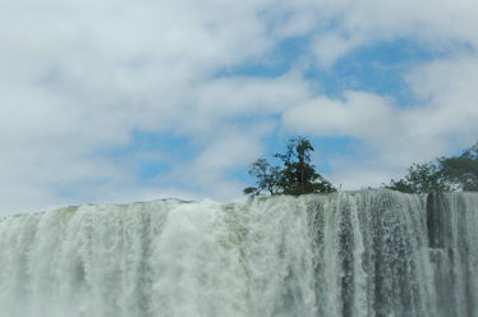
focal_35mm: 81
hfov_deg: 24.8
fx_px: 1072
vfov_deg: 16.7
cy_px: 254
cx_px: 118
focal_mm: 31
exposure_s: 1/2000
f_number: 8
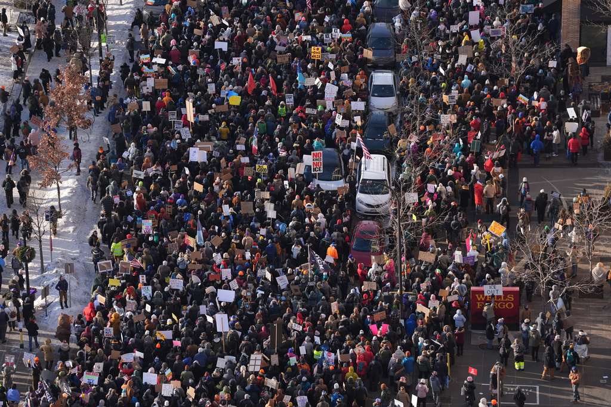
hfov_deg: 10.3
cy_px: 204
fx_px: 3395
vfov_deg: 6.9
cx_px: 306
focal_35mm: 200
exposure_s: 1/3200
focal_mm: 200
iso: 500
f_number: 2.8
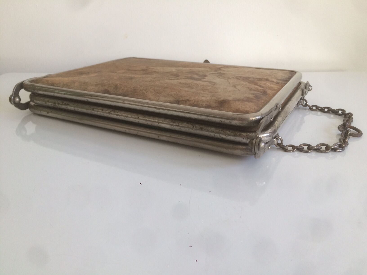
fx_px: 307
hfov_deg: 61.7
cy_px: 138
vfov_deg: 48.2
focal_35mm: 29
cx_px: 184
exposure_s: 1/100
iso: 64
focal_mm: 4.15
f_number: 2.2
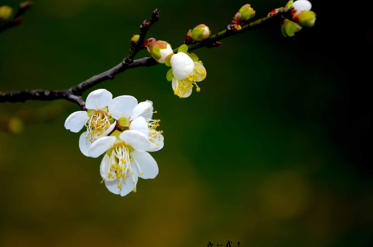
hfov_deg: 11.0
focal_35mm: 187
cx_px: 171
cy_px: 121
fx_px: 1929
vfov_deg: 7.3
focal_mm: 105
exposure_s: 1/250
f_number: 5.6
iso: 200
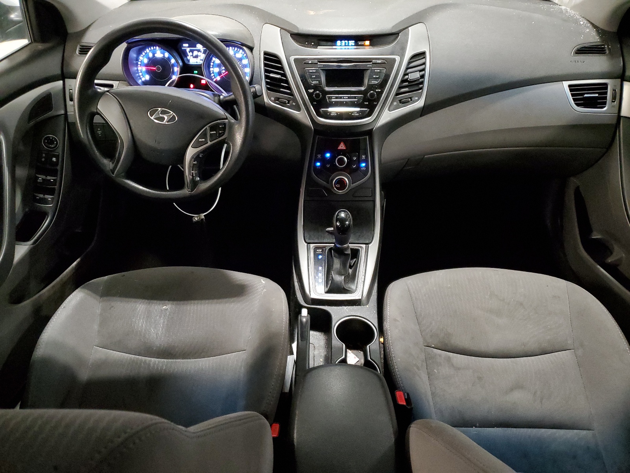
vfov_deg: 53.1
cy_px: 236
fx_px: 473
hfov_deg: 67.3
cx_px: 315
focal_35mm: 26
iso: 490
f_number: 1.5
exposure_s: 1/15
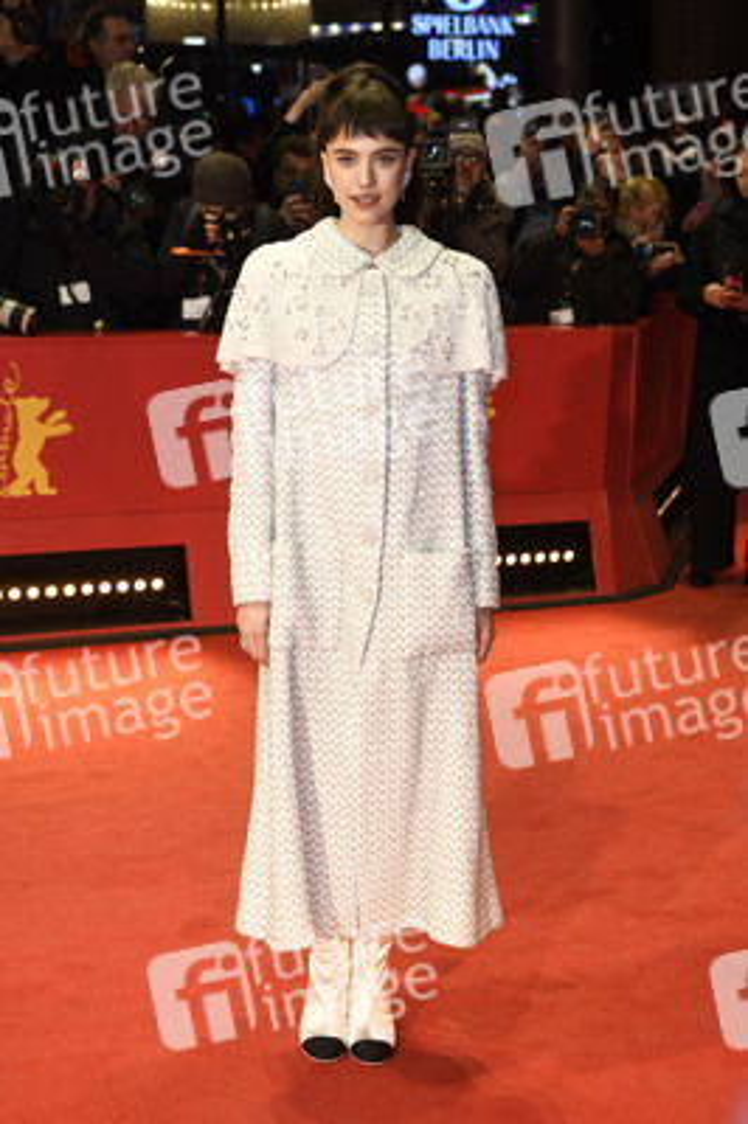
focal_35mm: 55
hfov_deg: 24.6
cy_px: 562
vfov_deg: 36.3
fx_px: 1717
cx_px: 374
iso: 800
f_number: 4.5
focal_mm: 55
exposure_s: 1/250
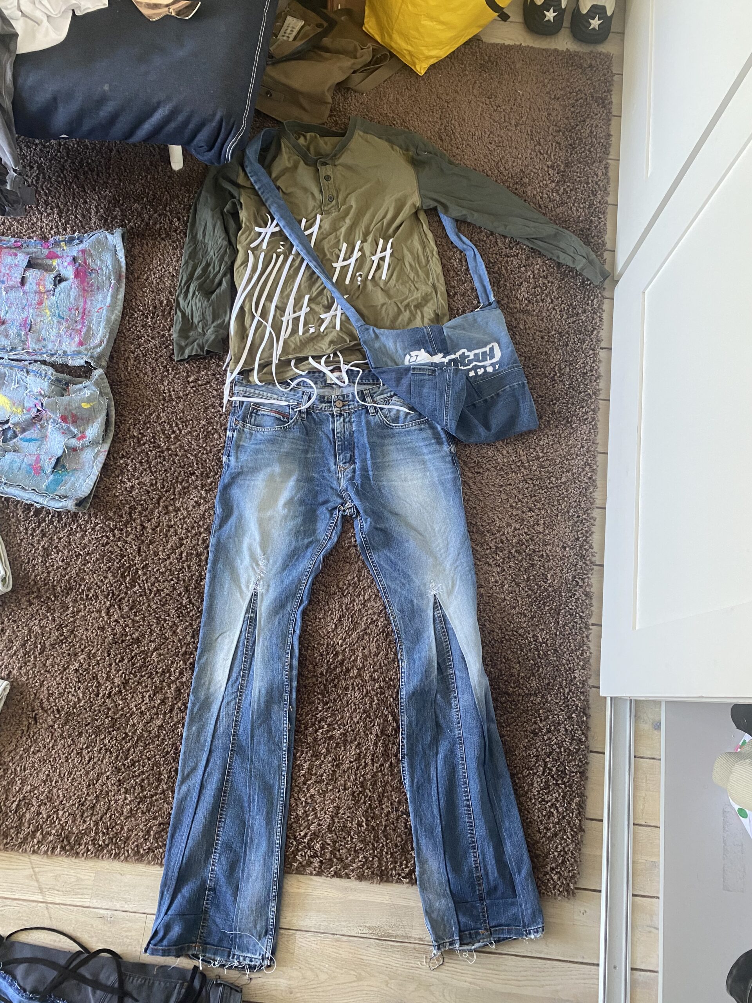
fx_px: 753
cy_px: 502
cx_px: 376
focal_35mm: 26
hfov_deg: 53.1
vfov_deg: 67.3
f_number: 1.8
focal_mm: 4.25
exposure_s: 1/60
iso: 200
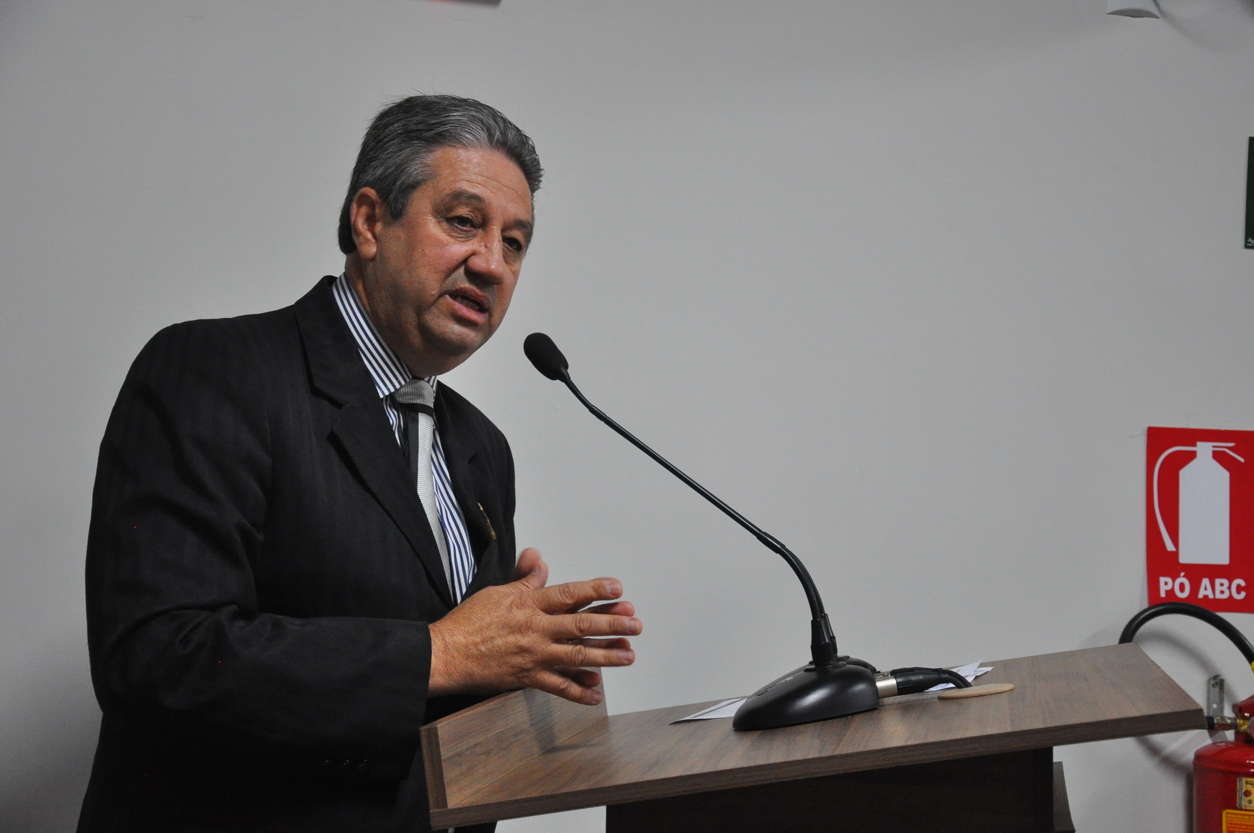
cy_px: 416
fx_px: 2192
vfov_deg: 21.5
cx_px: 627
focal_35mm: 63
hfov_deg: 31.9
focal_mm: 42
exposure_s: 1/60
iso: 1600
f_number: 5
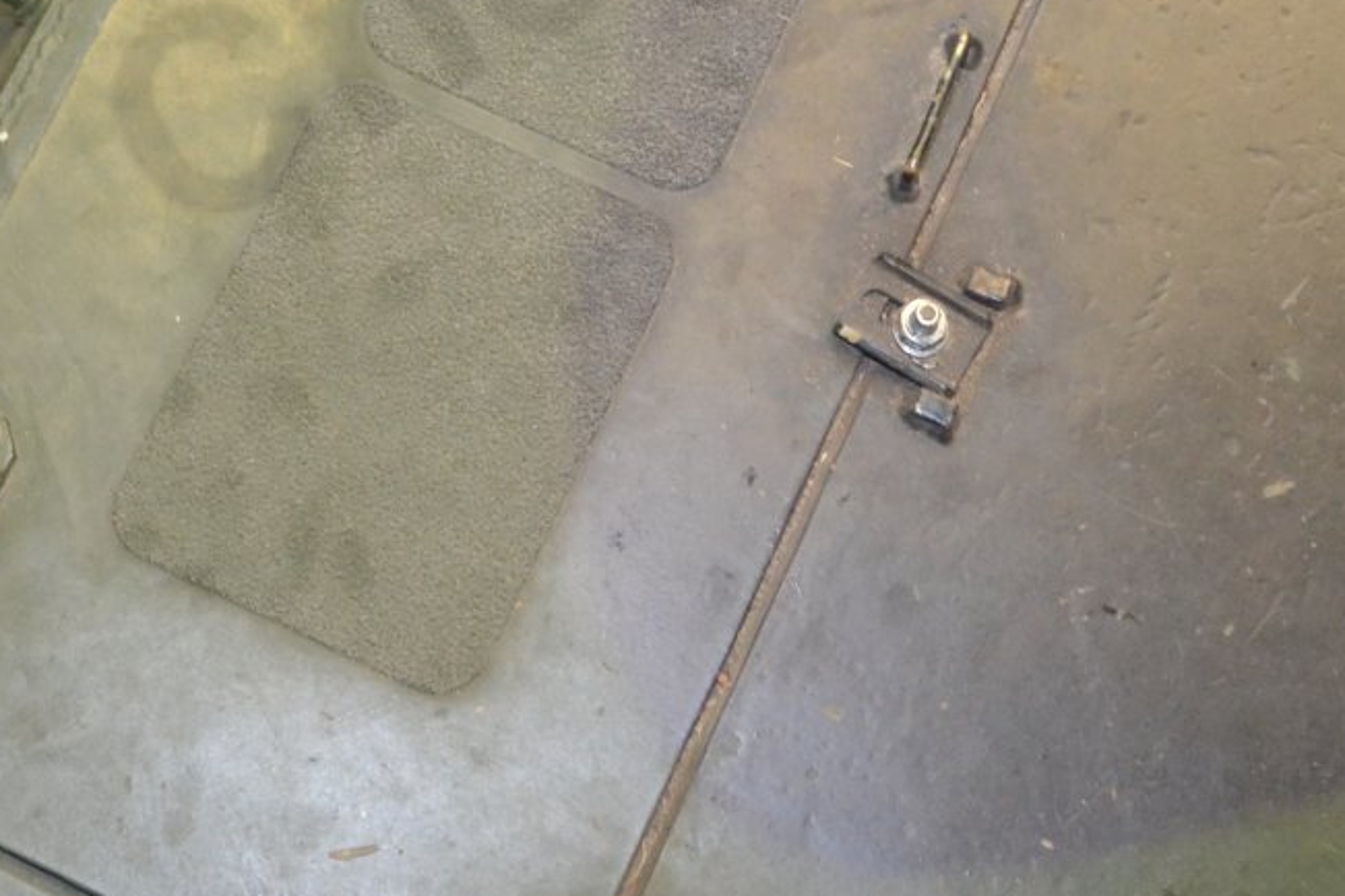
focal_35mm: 85
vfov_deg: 15.8
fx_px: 3175
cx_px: 374
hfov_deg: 23.7
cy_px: 24
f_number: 3.5
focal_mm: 18
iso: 1600
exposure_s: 1/60
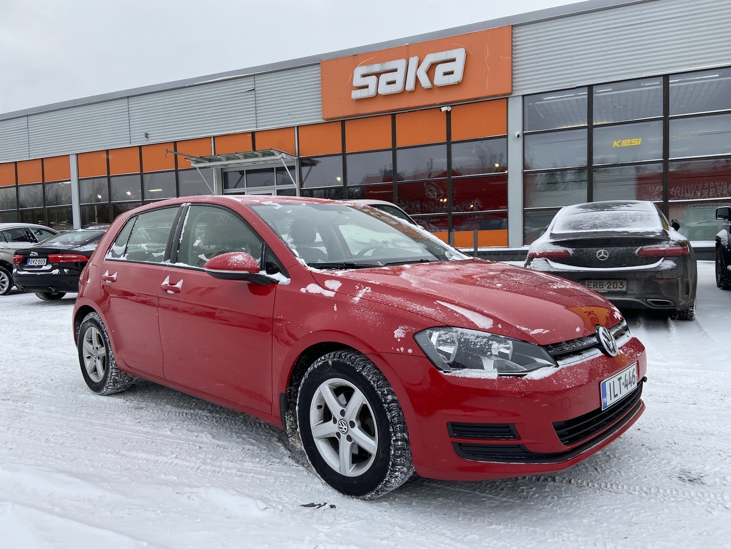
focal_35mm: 26
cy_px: 274
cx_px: 366
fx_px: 549
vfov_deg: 53.1
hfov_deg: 67.3
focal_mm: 4.25
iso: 32
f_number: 1.8
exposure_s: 1/223
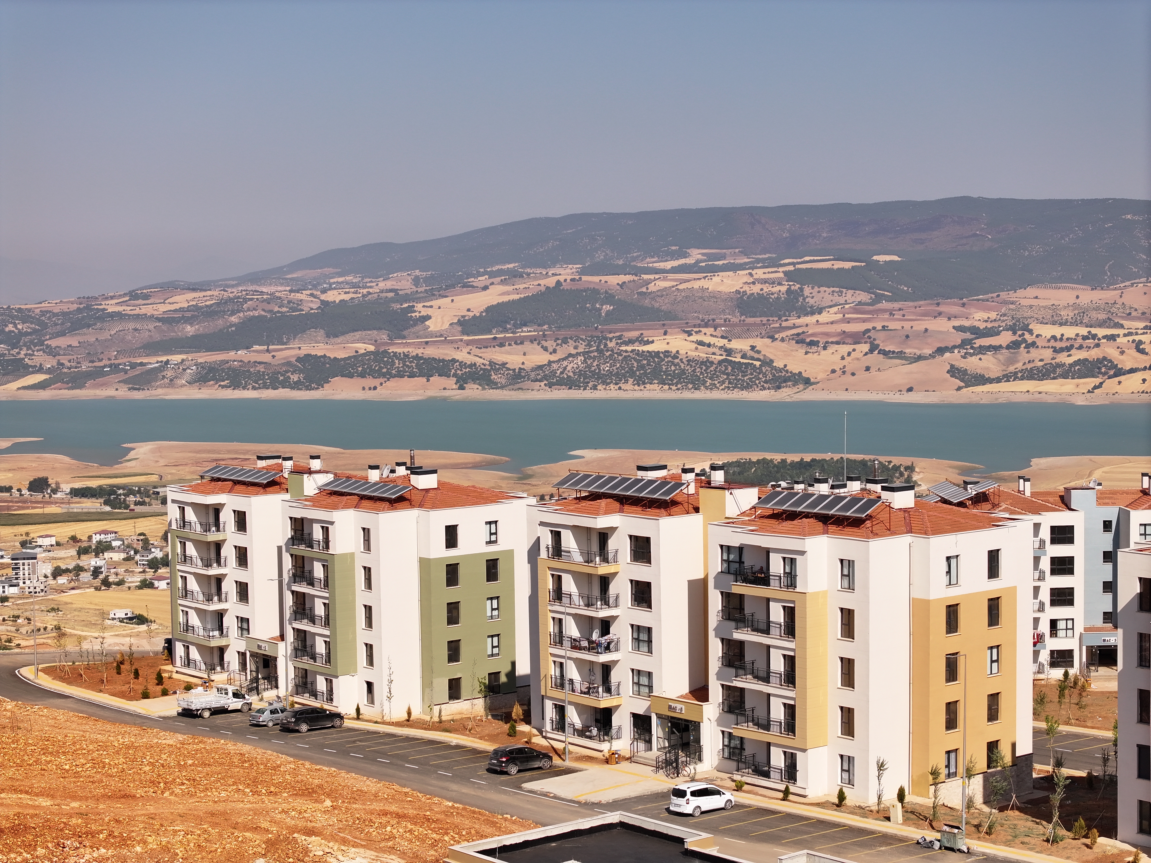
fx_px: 2328
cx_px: 576
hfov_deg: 27.8
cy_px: 432
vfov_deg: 21.0
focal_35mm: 70
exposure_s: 1/400
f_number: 2.8
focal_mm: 19.35
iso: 200
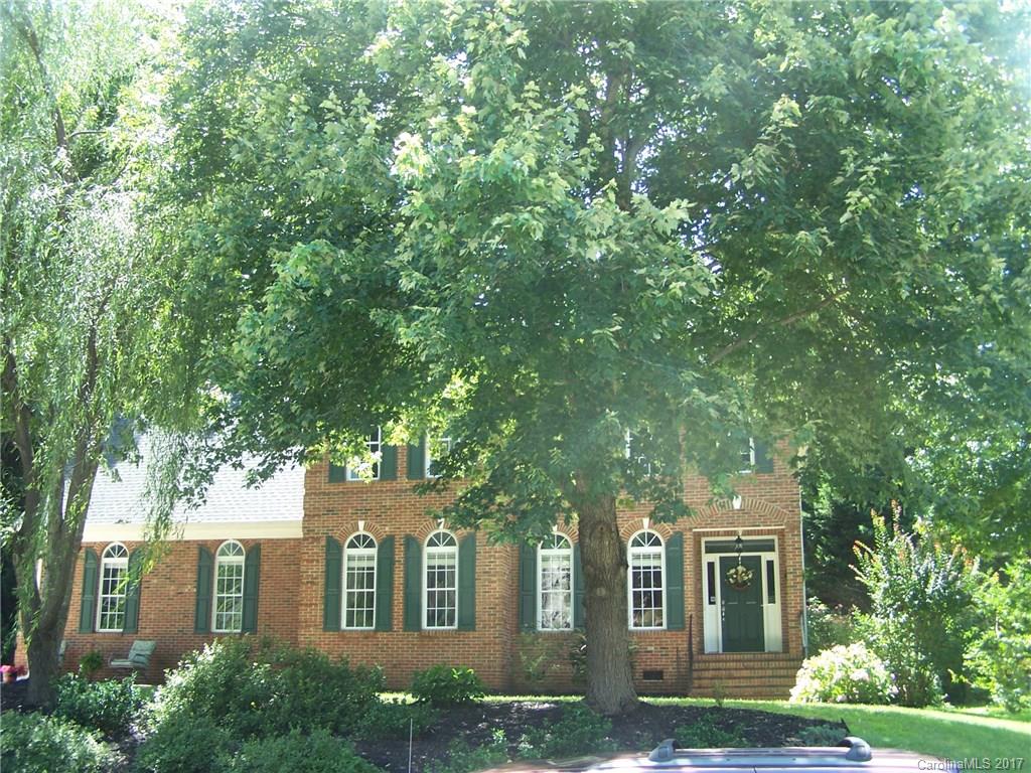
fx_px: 1132
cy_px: 386
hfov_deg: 49.0
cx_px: 516
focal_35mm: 38
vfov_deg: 37.7
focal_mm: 6.3
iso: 80
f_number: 2.8
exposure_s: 1/90
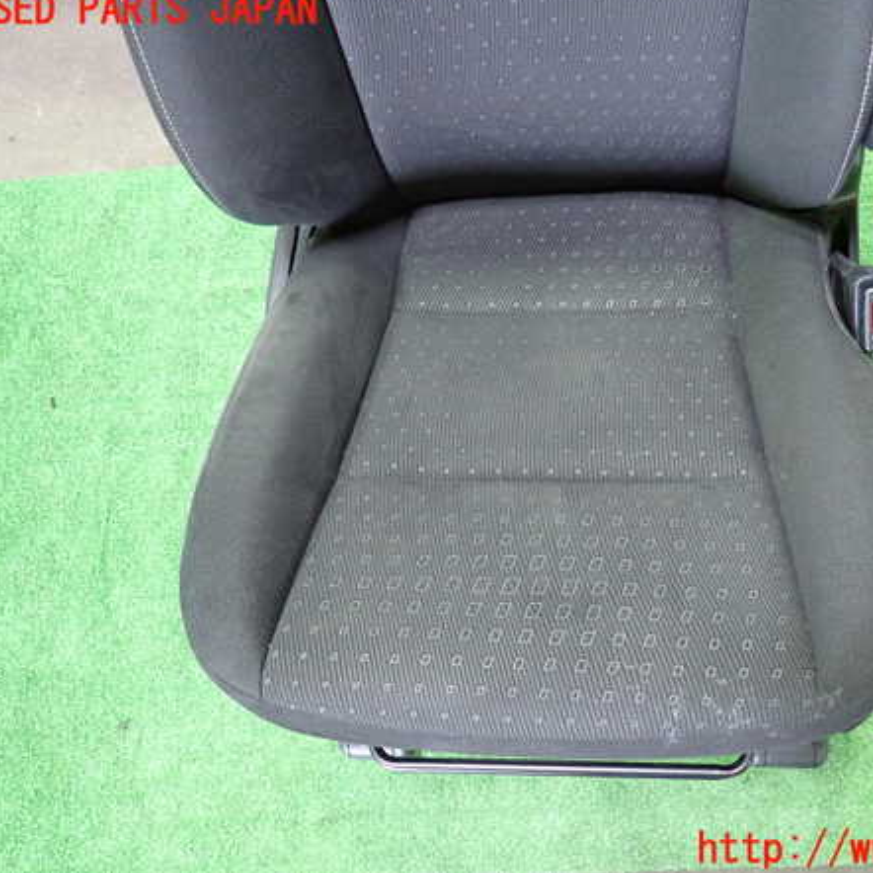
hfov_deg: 53.4
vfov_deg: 54.0
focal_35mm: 30
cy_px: 431
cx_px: 551
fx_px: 856
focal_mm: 4.5
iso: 500
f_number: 2
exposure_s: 1/30
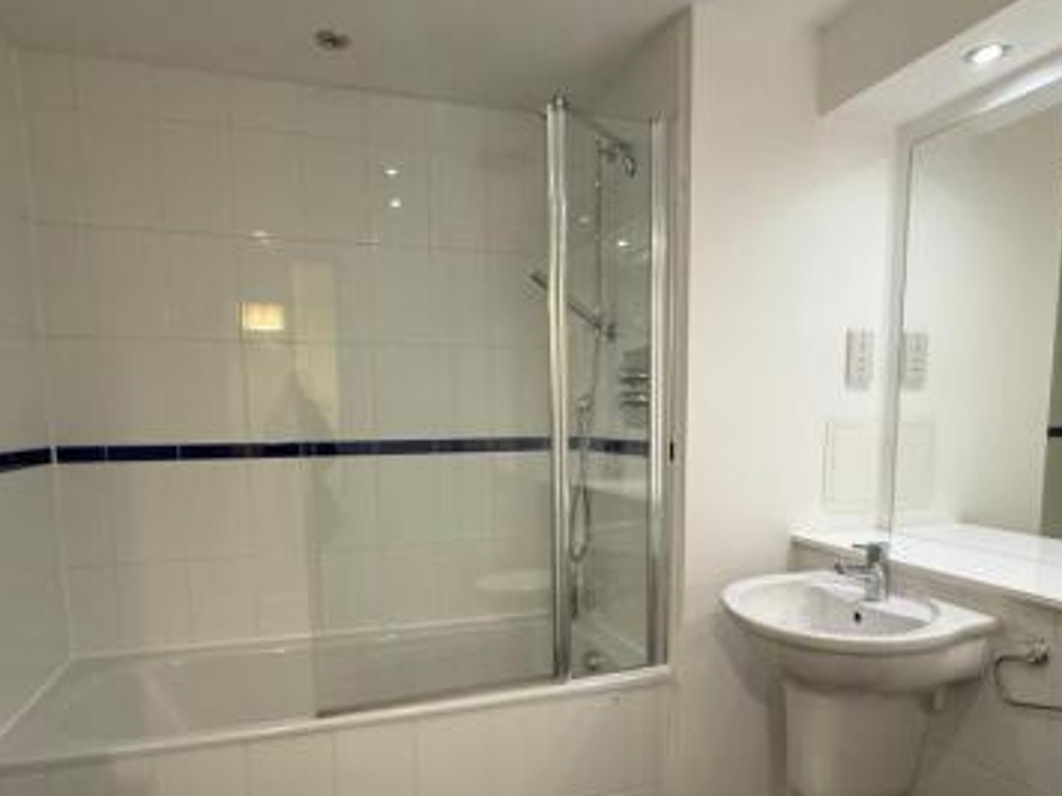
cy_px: 501
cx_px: 534
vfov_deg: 58.1
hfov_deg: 73.9
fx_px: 705
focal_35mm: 23
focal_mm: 2.22
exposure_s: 1/50
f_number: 2.2
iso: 320
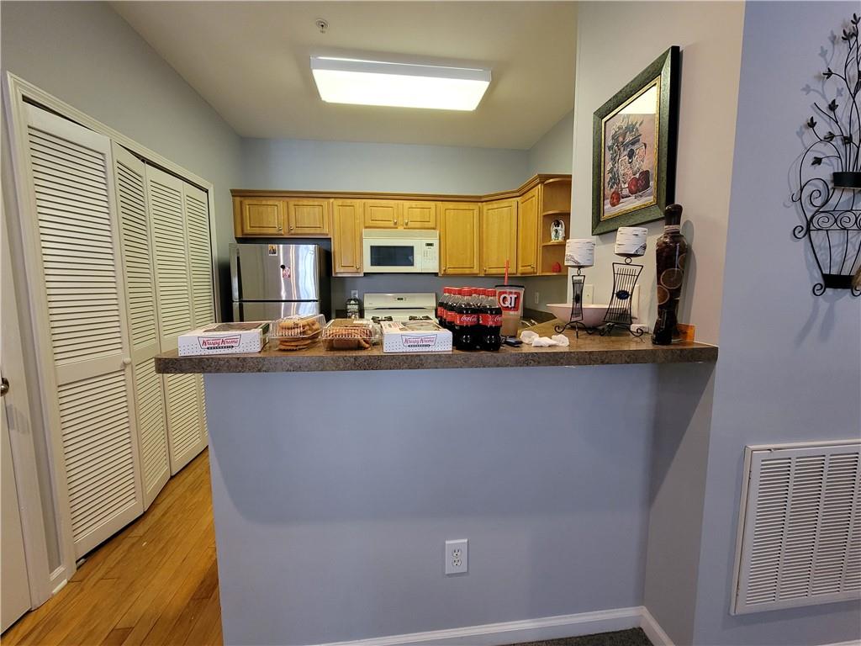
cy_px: 323
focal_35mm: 13
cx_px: 430
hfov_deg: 106.2
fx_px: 323
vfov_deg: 89.9
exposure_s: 1/60
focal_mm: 2.2
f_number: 2.2
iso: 400
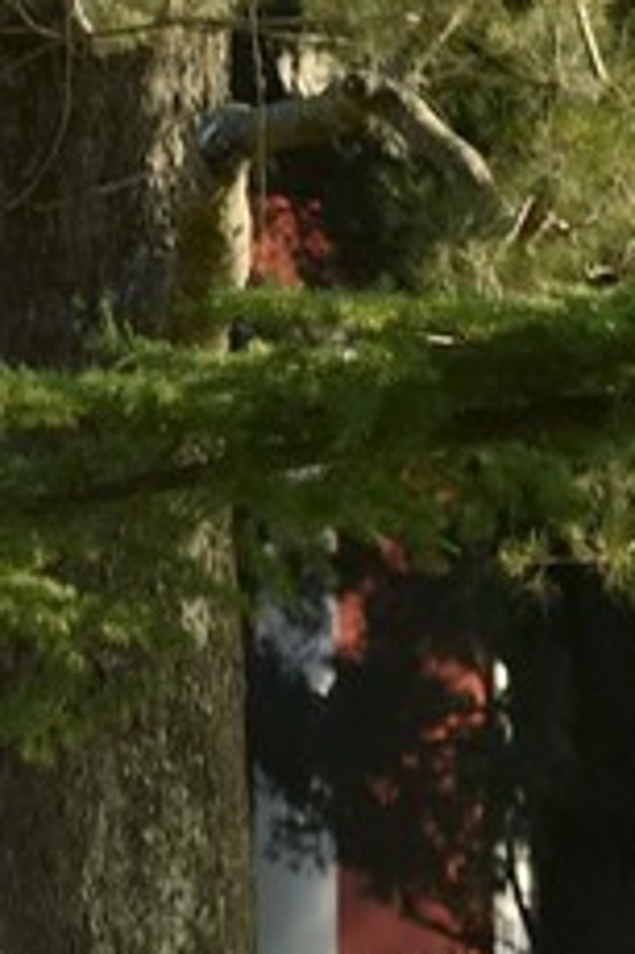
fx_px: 23052
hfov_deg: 1.6
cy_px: 303
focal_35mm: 870
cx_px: -2590
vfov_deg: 2.4
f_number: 5.6
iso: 400
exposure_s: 1/400
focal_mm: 125
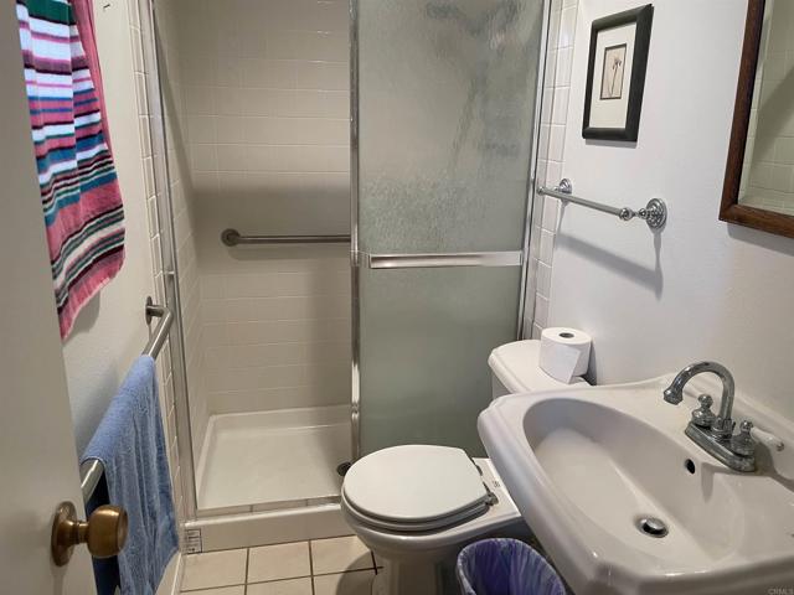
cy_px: 298
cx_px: 397
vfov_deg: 53.1
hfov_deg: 67.3
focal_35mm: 26
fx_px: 596
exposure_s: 1/60
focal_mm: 4.2
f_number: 1.6
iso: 125
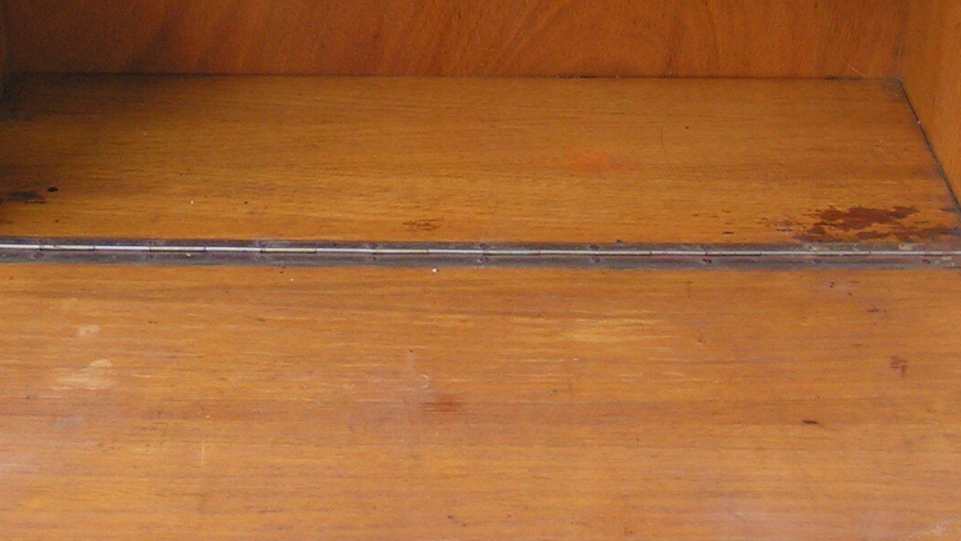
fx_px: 2038
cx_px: 431
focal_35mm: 80
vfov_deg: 15.0
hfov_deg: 26.5
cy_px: 96
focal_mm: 5.8
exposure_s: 1/250
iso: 50
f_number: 2.8
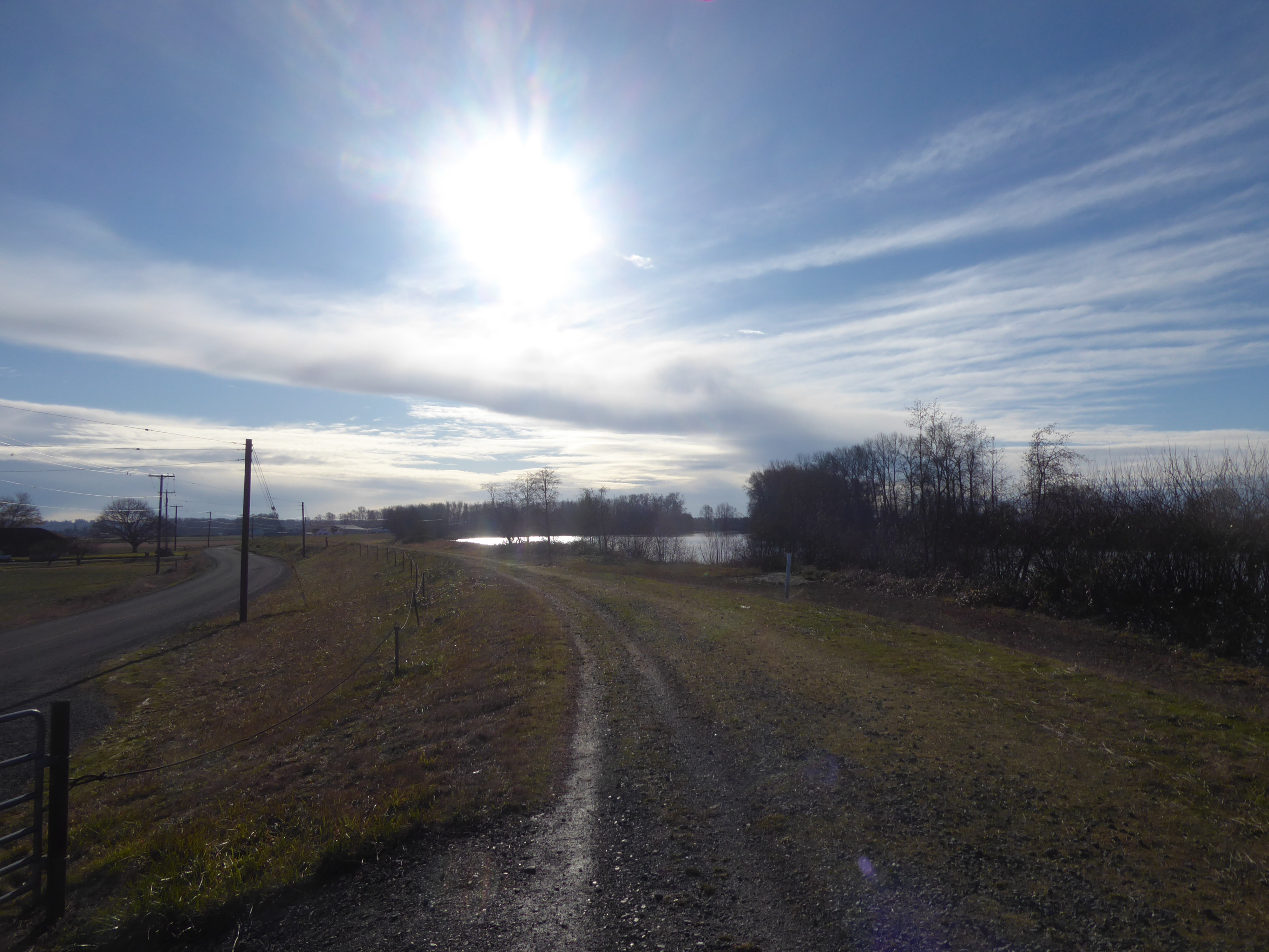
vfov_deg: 56.8
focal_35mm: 24
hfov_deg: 71.6
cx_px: 634
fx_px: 880
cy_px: 476
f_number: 4
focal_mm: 4.3
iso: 80
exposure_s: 1/1600
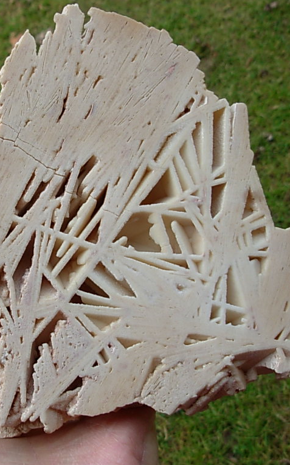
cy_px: 232
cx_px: 59
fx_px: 683
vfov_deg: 37.5
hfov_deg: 23.6
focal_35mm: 54
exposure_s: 1/256
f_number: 2.9
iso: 50
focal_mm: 6.3
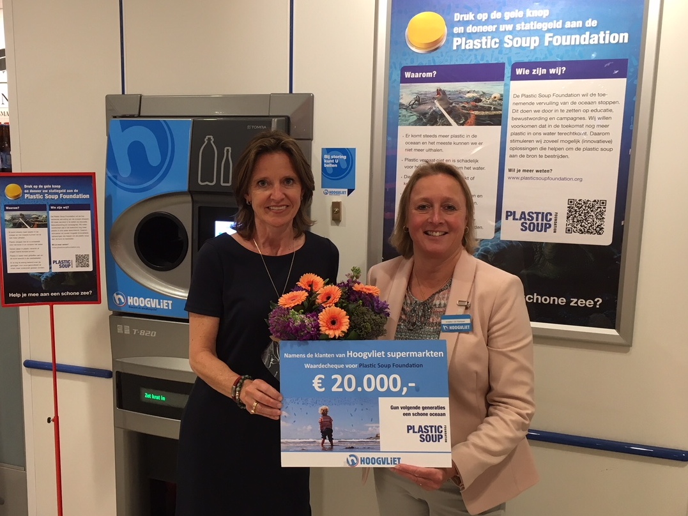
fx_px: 576
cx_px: 344
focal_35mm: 29
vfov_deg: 48.2
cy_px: 258
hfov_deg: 61.7
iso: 64
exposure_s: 1/33
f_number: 2.2
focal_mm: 4.15
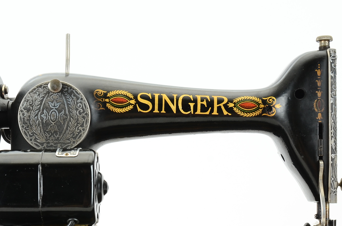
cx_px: 113
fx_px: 758
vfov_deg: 16.6
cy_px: 228
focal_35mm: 80
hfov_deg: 25.3
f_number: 13
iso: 320
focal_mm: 26
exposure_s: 1/60
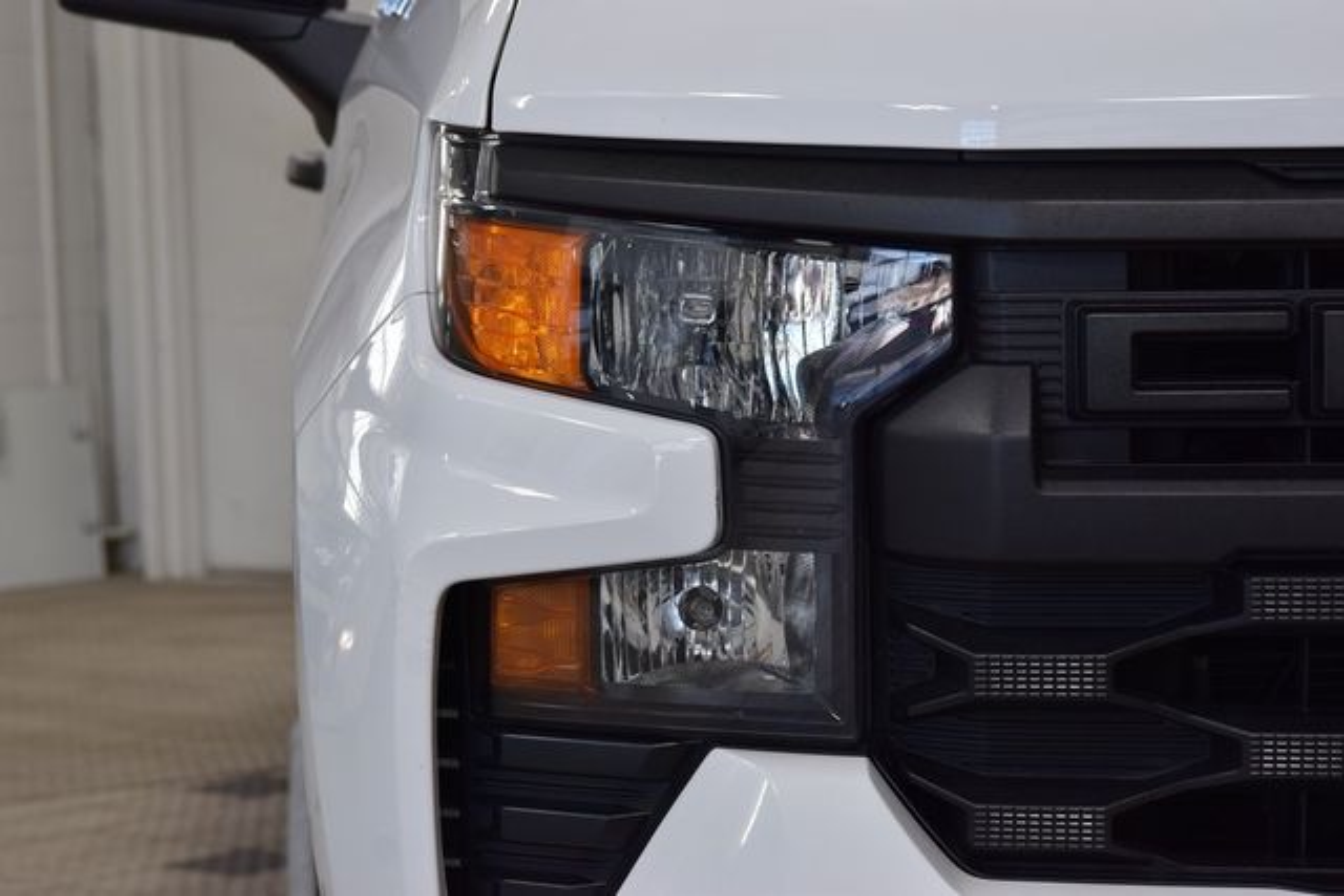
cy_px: 448
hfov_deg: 19.5
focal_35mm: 105
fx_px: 3921
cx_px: 672
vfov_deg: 13.0
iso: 400
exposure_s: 1/30
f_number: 7.1
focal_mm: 70
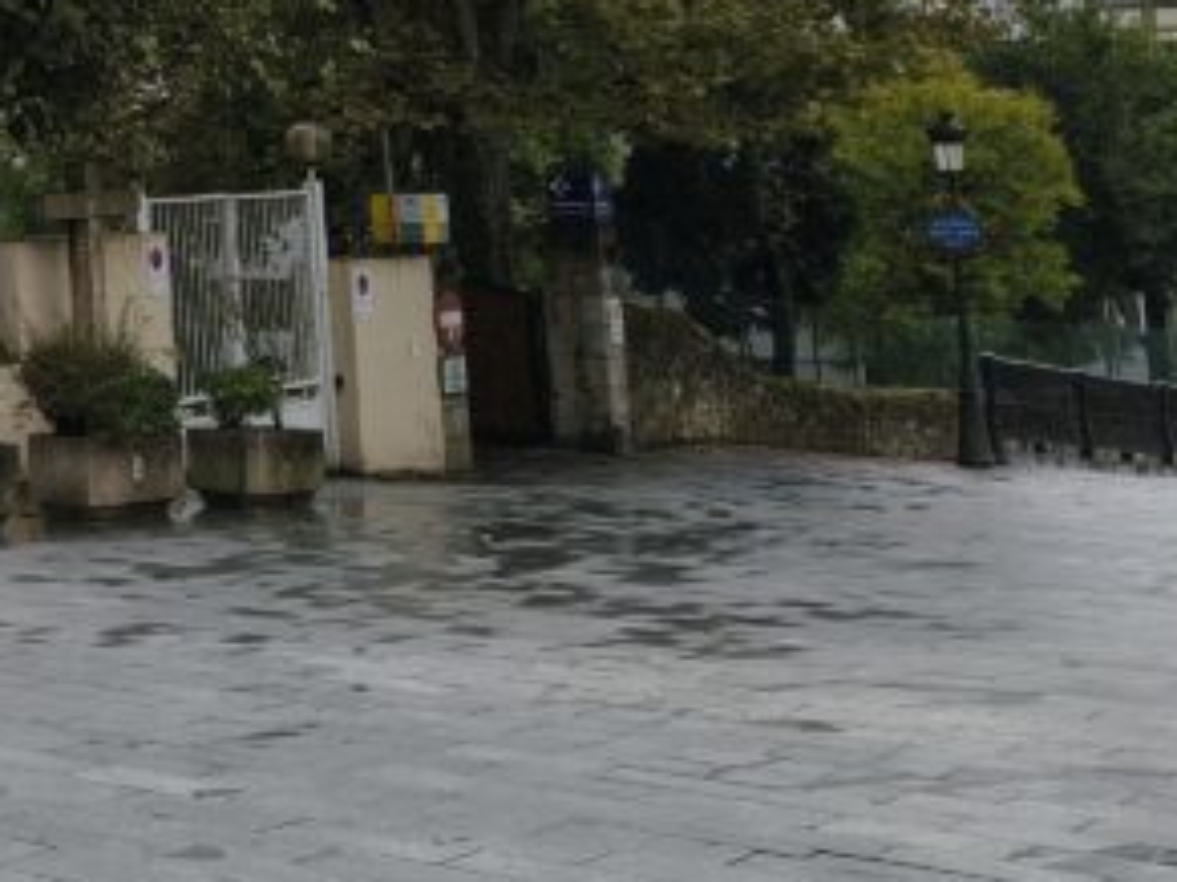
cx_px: -785
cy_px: -194
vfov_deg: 17.3
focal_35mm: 81
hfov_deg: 19.6
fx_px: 2753
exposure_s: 1/3088
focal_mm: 5.56
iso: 101
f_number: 1.8
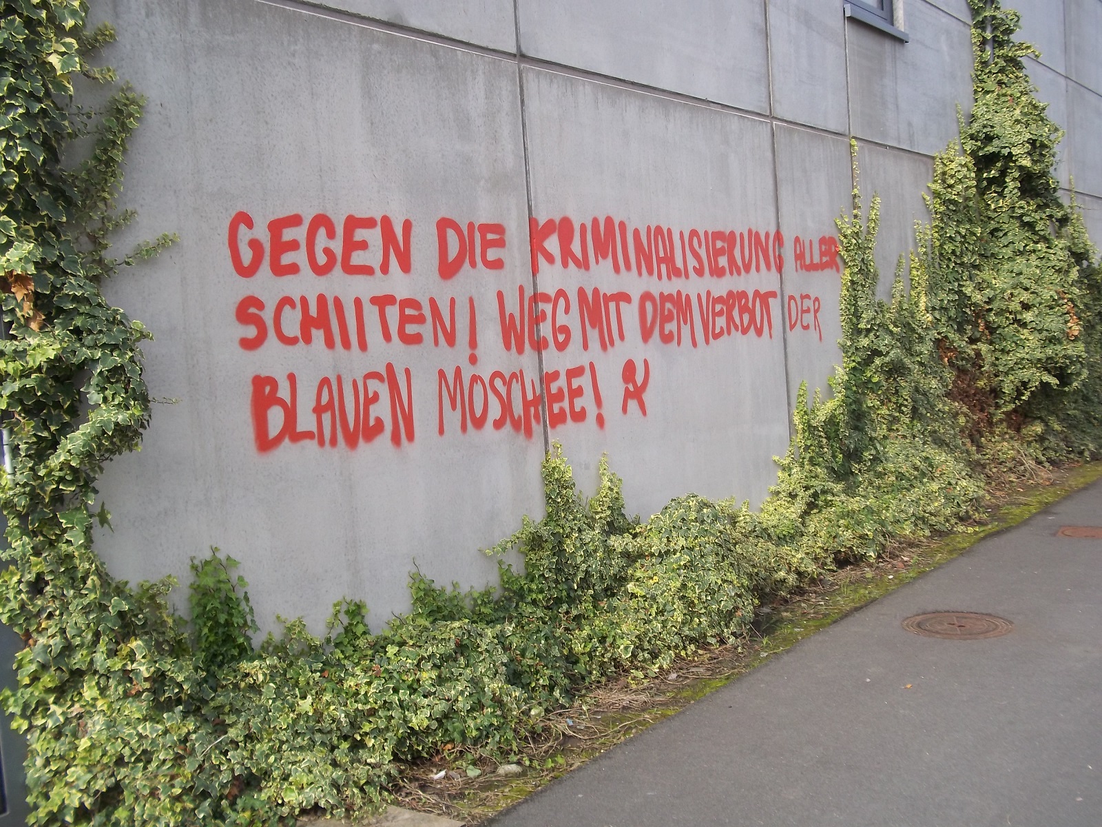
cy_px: 414
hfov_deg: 51.4
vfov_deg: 39.7
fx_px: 1146
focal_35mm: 36
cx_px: 551
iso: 80
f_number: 8
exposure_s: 1/100
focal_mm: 6.5
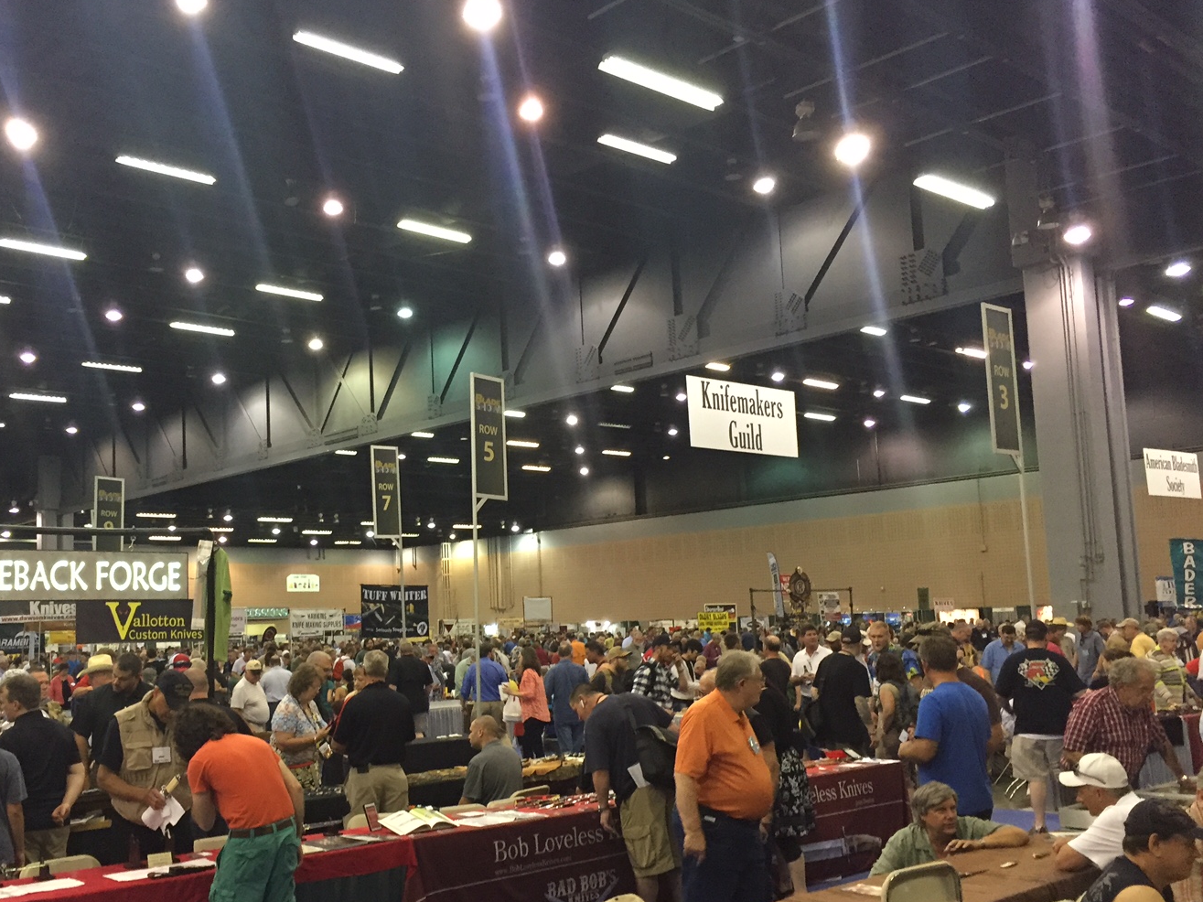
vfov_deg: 39.6
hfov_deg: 50.9
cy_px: 504
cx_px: 457
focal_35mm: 36
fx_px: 1251
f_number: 2.2
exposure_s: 1/30
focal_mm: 4.15
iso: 200
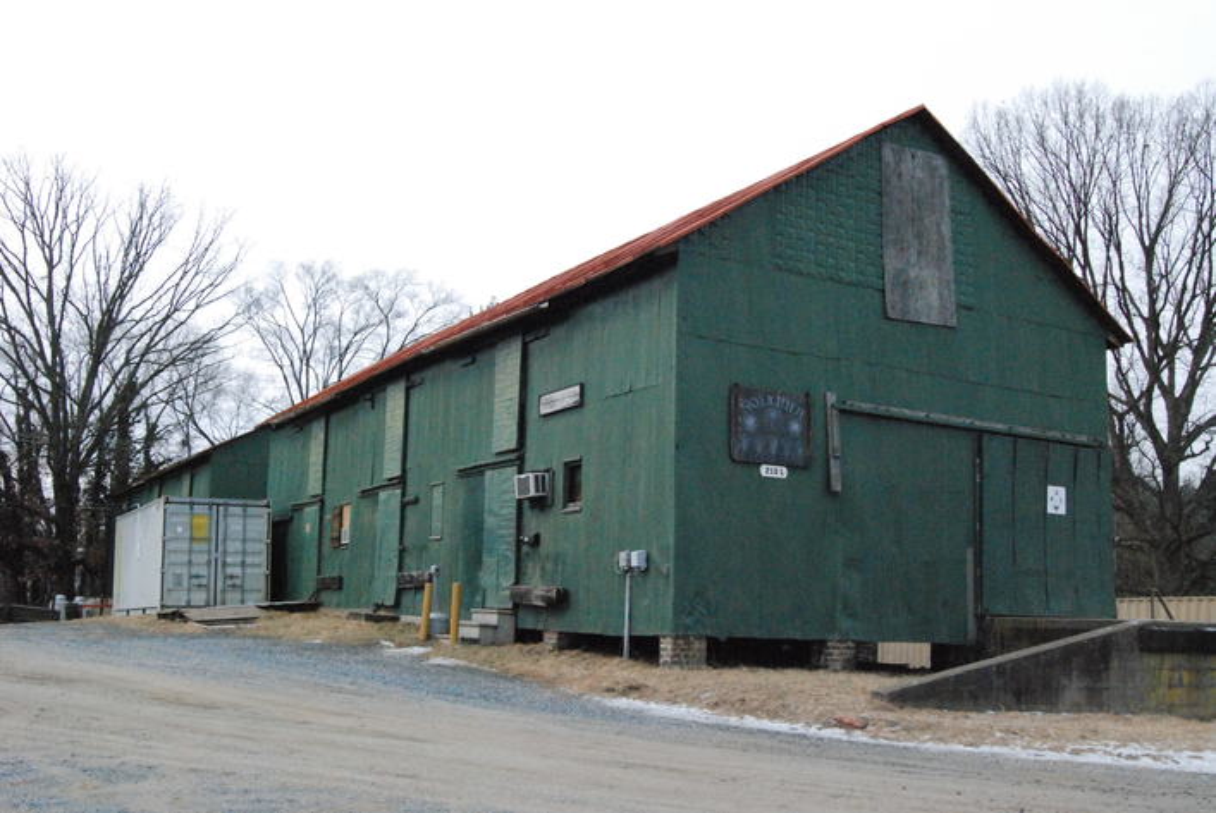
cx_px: 608
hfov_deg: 53.1
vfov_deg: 37.0
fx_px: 1217
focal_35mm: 36
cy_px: 406
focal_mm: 24
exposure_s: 1/800
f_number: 14
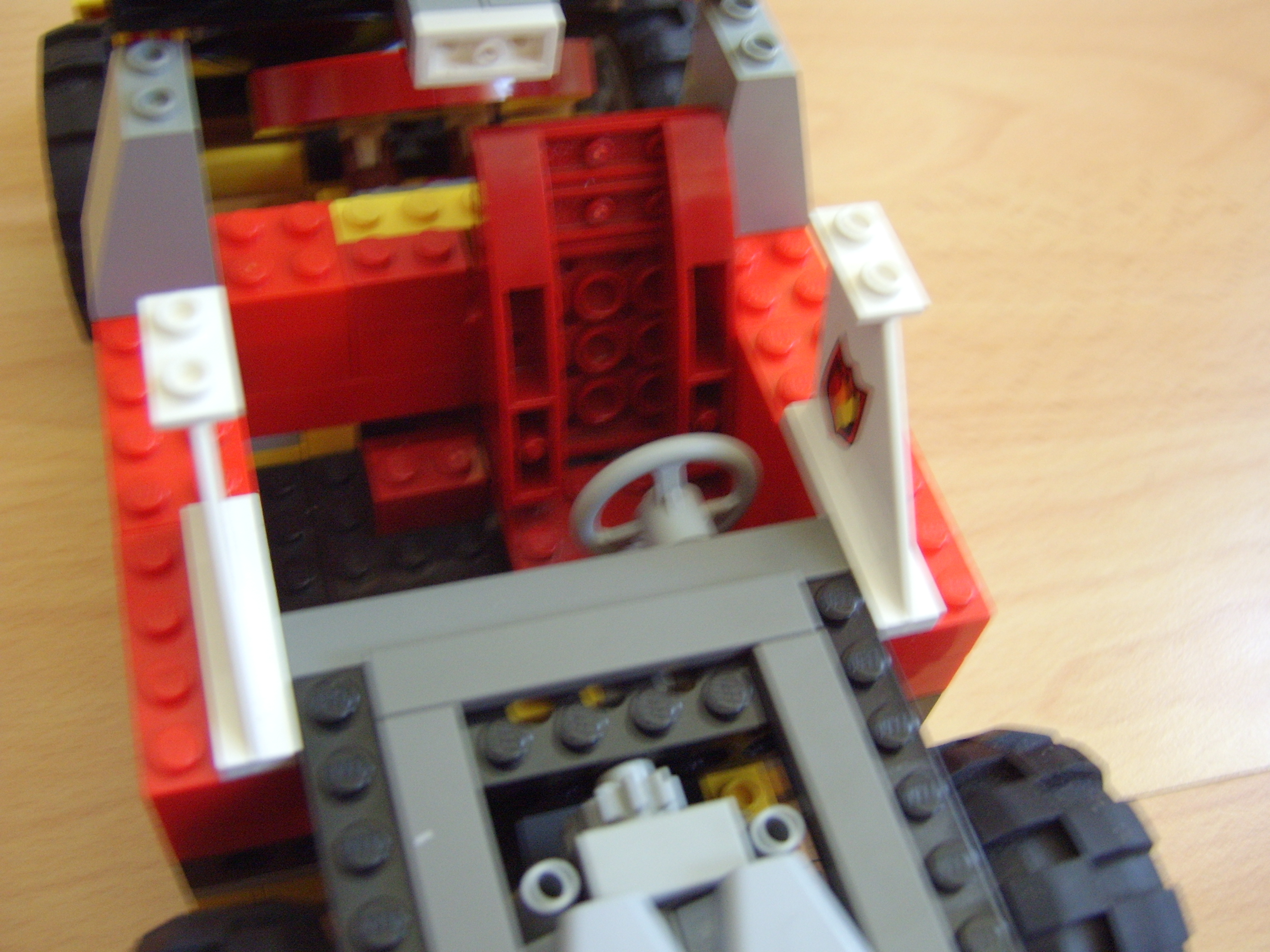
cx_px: 635
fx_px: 1137
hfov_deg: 58.4
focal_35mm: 31
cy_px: 476
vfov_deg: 45.4
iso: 400
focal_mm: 8.13
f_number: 2.7
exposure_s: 1/10
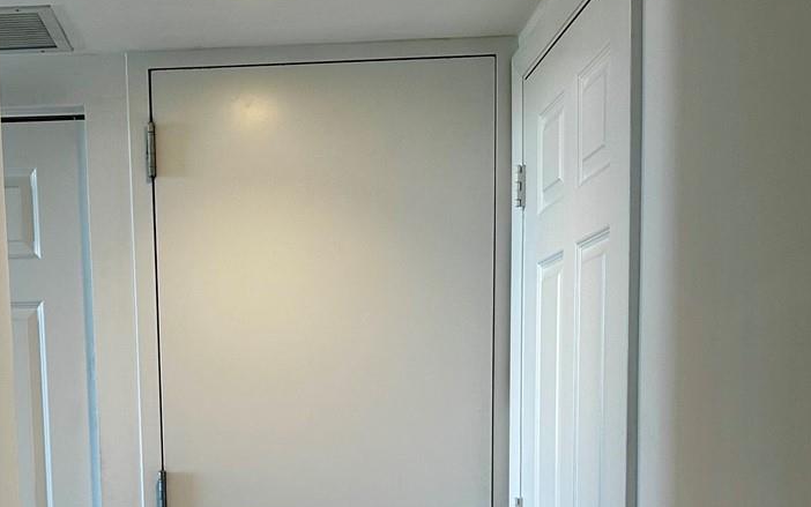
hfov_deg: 34.4
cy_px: 565
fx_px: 1282
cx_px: 203
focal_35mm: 58
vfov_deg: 21.2
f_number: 1.78
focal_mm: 6.86
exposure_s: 1/120
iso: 125
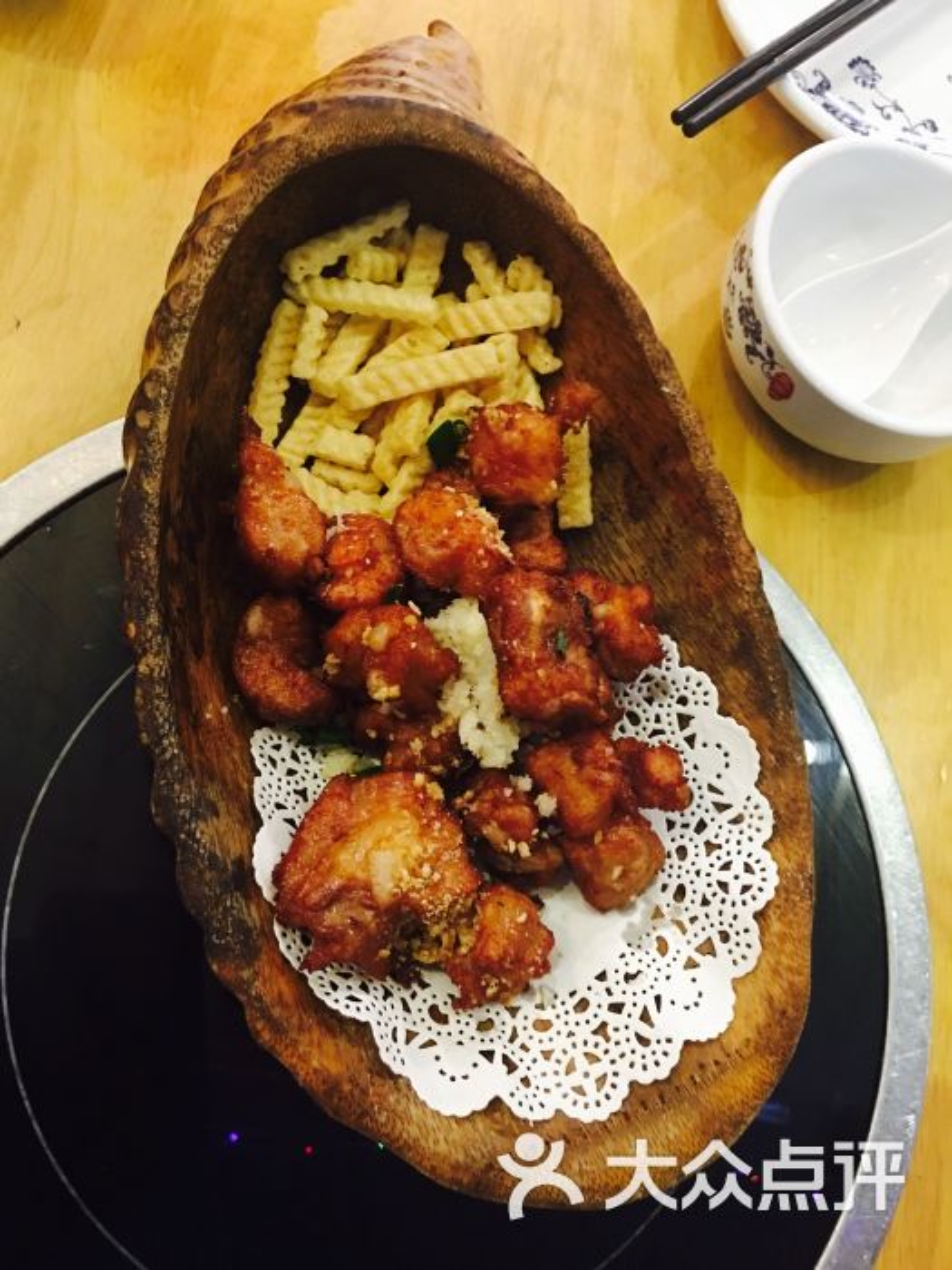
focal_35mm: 29
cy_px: 635
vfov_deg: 61.7
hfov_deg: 48.2
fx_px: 1063
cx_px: 476
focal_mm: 4.15
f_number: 2.2
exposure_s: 1/8
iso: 160
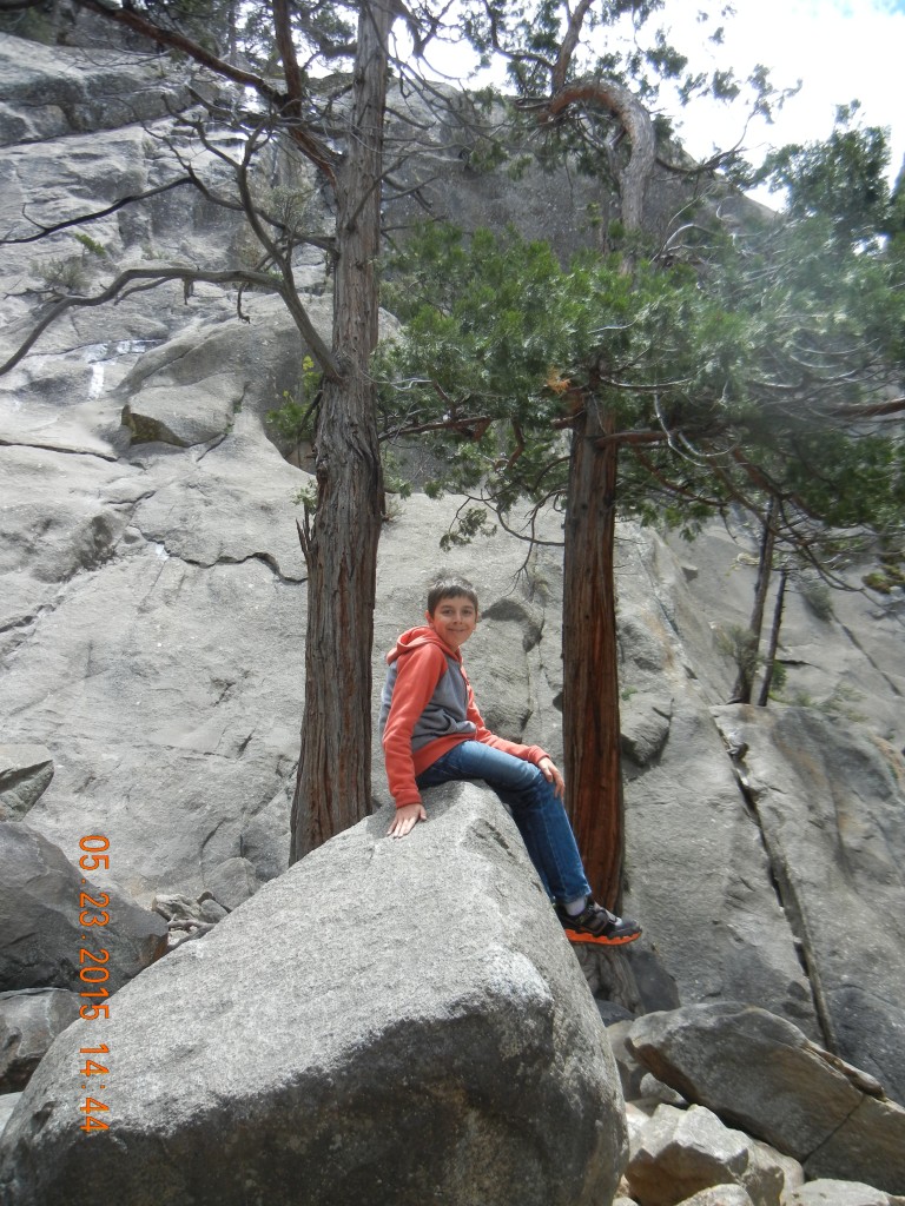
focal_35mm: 30
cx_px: 452
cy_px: 603
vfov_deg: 60.0
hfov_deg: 46.8
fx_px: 1046
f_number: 3.5
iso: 160
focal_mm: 5.4
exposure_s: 1/498
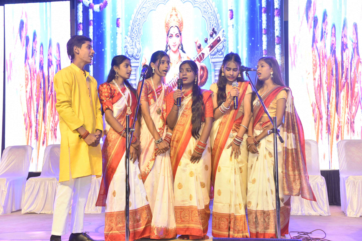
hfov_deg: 42.7
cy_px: 120
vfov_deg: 29.2
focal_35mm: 46
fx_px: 463
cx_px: 181
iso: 500
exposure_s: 1/160
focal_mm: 46
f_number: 5
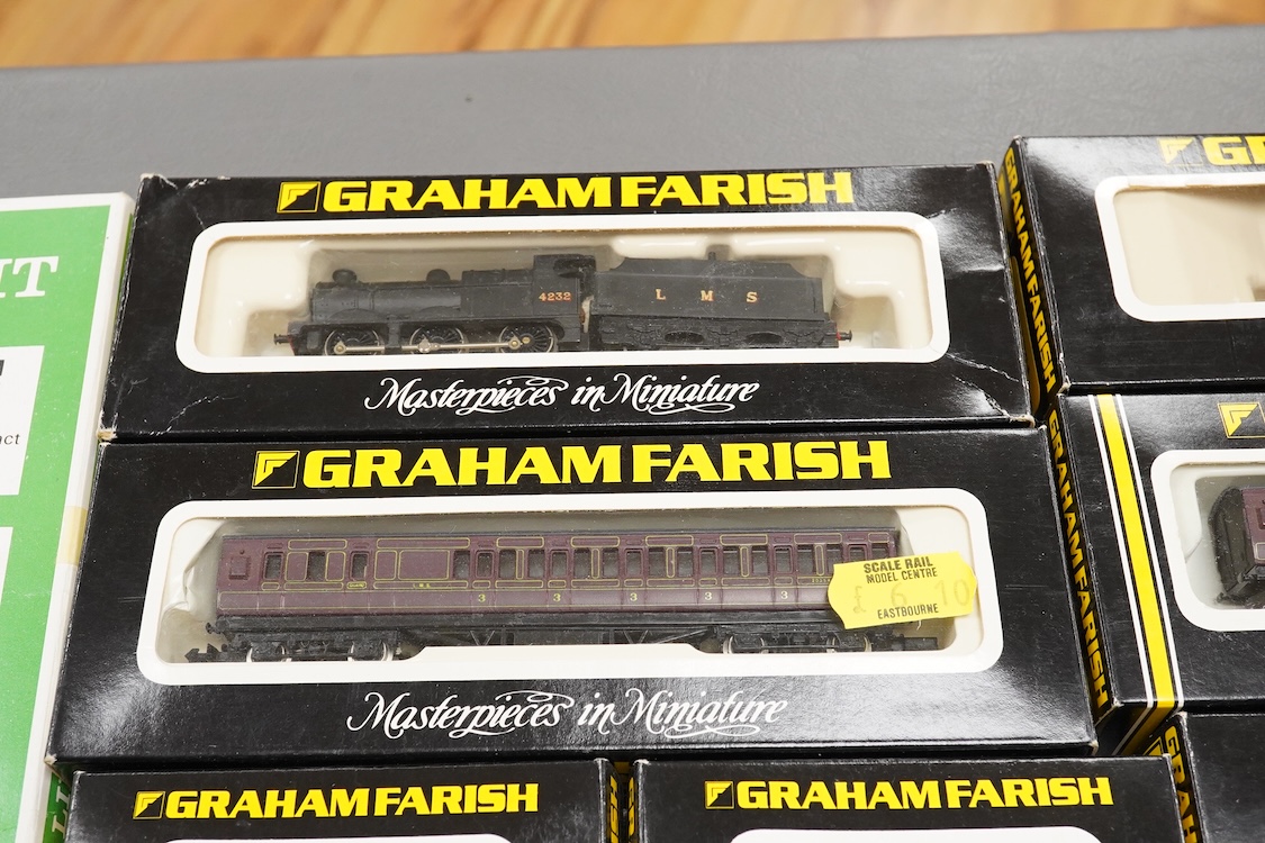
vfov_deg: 29.9
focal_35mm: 45
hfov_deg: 43.6
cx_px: 632
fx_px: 1581
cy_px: 422
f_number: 14
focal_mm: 30
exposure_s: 1/80
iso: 2500
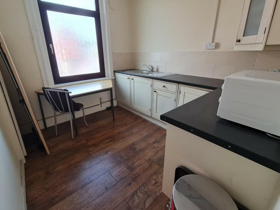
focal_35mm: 15
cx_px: 133
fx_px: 121
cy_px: 98
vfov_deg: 81.7
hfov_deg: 98.1
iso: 160
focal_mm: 2.2
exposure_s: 1/50
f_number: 2.2
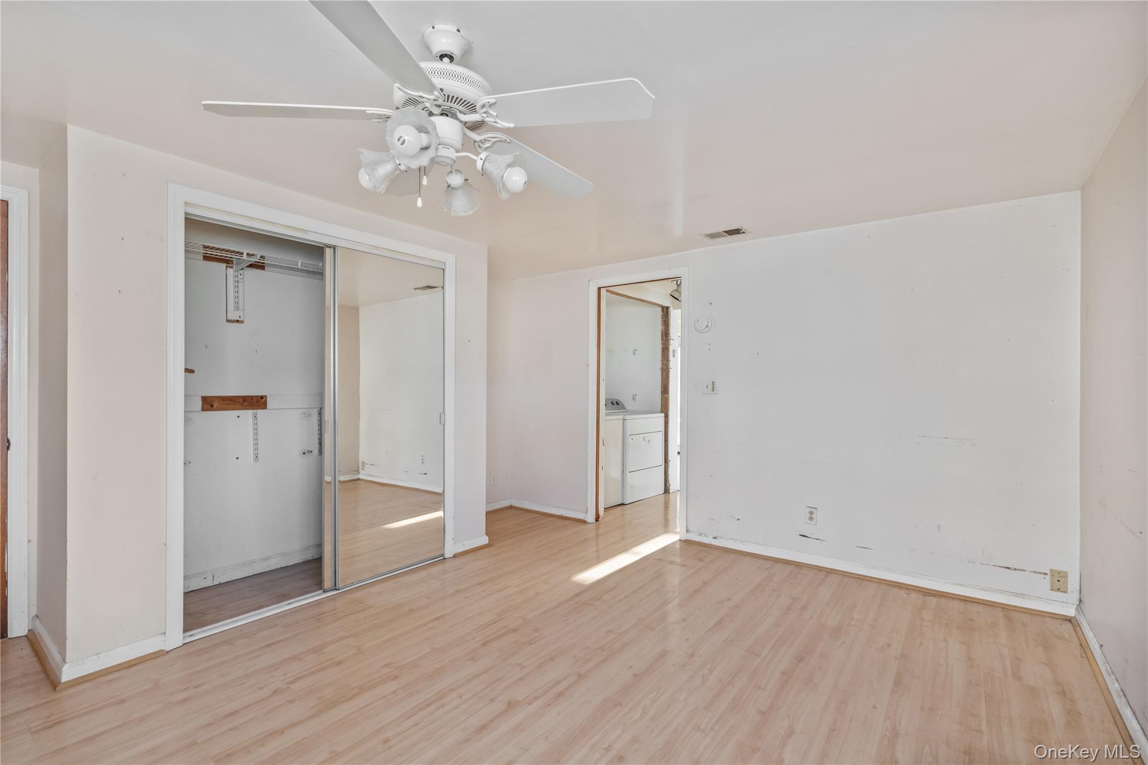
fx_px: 510
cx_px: 574
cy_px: 382
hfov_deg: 96.7
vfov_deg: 73.7
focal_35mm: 16
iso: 800
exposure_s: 1/13
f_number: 5.6
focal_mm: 16
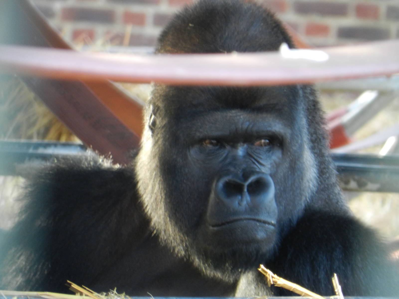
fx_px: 8437
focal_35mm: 732
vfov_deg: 2.0
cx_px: 200
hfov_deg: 2.7
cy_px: 150
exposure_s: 1/13
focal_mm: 130.2
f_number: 5.7
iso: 400
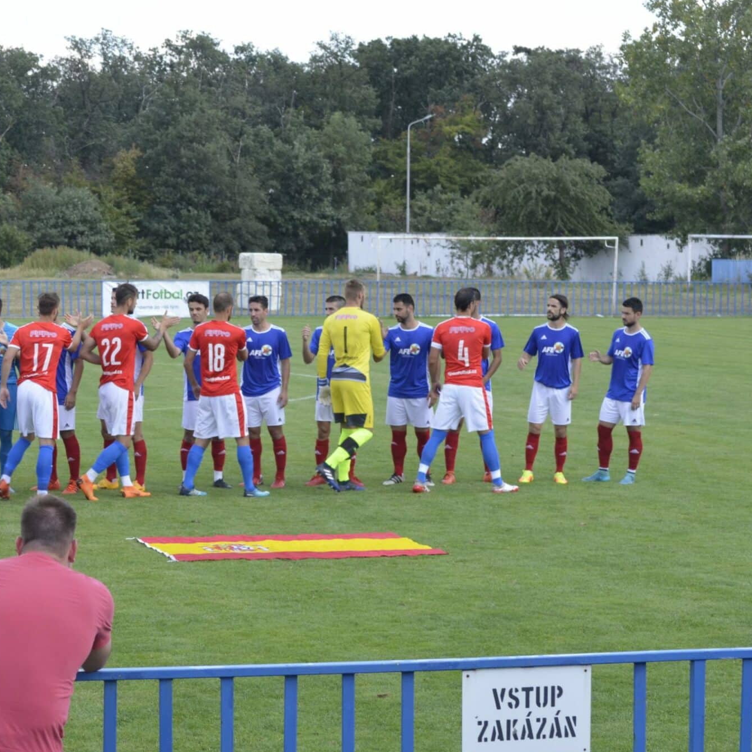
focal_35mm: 107
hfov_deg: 16.3
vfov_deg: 16.3
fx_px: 2621
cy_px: 378
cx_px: 261
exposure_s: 1/200
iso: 200
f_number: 7.1
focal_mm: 55
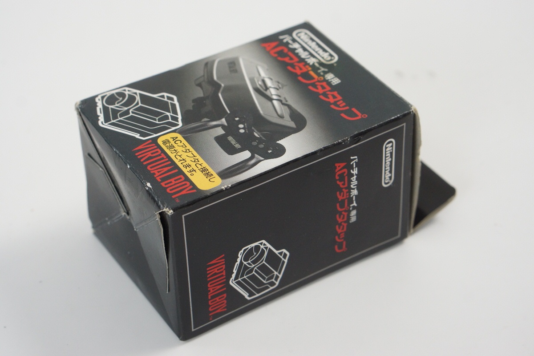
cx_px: 267
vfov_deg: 18.2
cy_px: 178
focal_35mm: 75
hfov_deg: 27.0
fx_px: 1112
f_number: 6.3
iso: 800
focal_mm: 50
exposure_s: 1/80
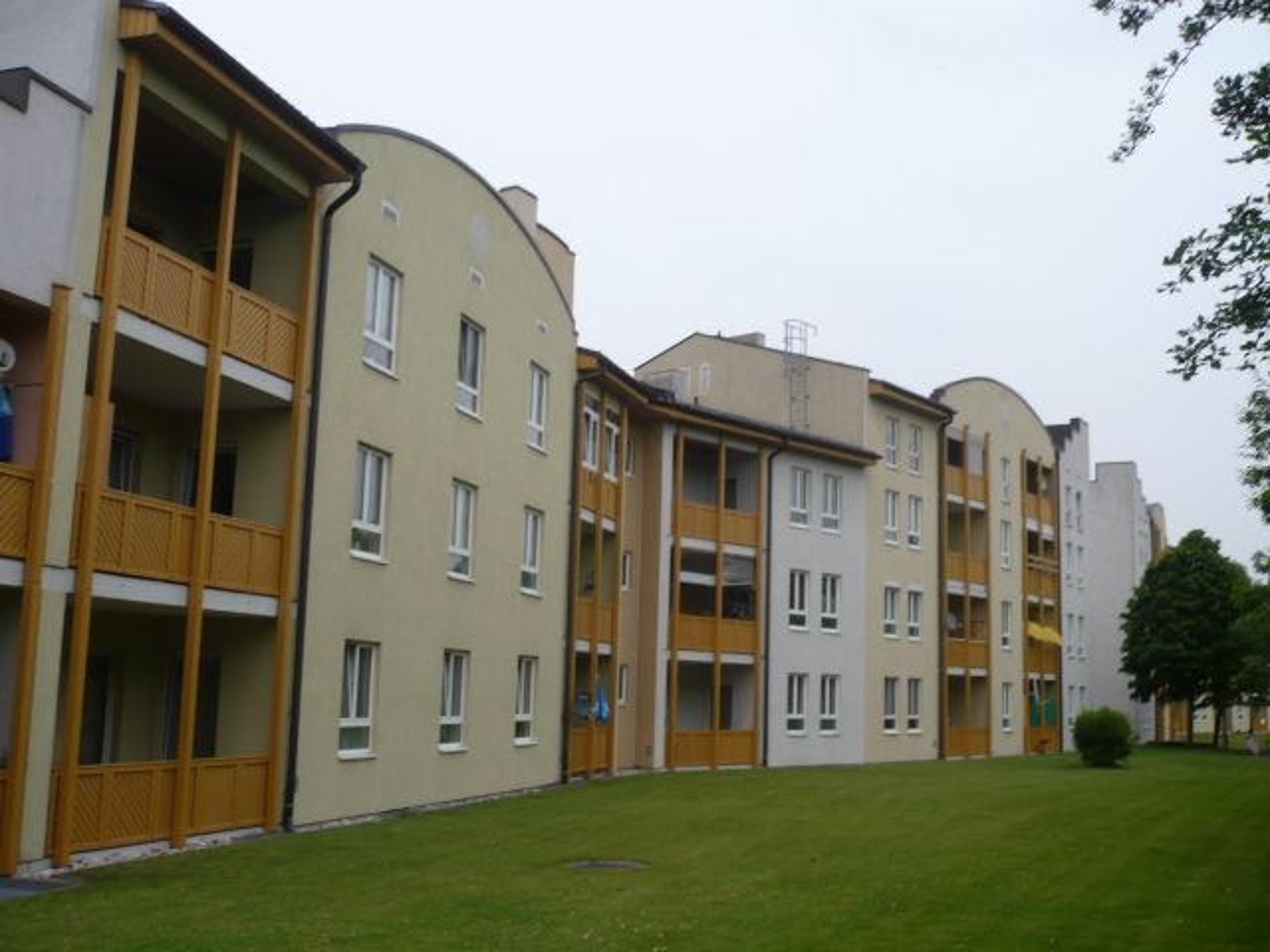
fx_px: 1284
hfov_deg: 52.6
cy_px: 476
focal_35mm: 35
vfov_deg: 40.7
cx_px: 635
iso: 100
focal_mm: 5.8
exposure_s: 1/160
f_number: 8
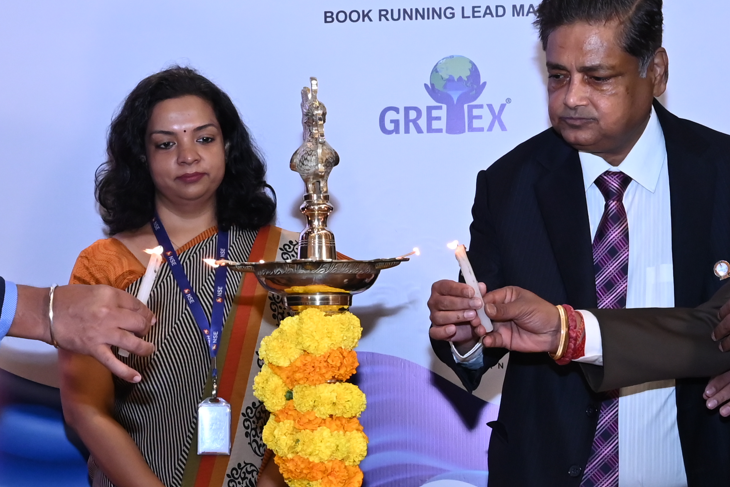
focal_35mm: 113
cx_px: 289
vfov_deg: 12.1
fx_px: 2292
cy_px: 409
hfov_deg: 18.1
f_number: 5.6
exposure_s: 1/125
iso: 1600
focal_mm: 33
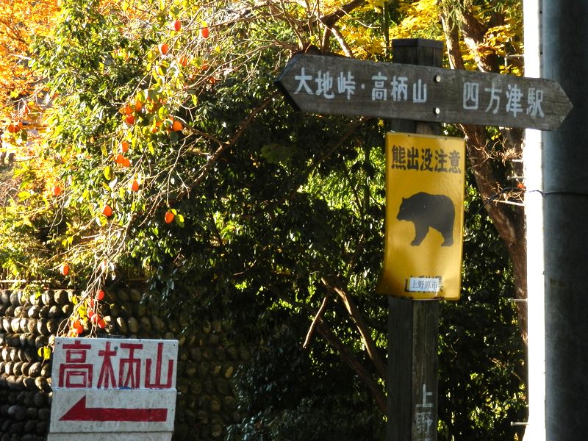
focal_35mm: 106
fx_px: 1801
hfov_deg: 18.5
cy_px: 220
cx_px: 294
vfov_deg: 14.0
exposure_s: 1/160
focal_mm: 19
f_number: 5
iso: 100
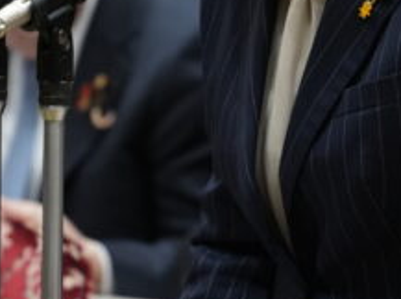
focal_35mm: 682
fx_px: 7887
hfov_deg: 2.9
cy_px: -28
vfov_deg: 2.2
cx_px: 237
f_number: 5.6
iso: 3200
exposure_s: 1/125
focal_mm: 200
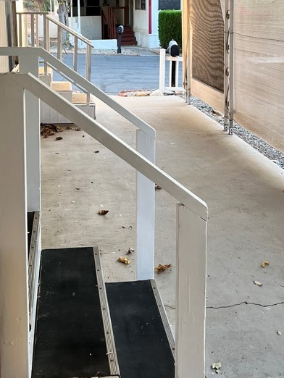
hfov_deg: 28.5
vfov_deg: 36.2
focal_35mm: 51
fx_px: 557
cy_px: 77
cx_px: 111
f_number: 1.5
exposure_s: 1/121
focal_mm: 5.7
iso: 50
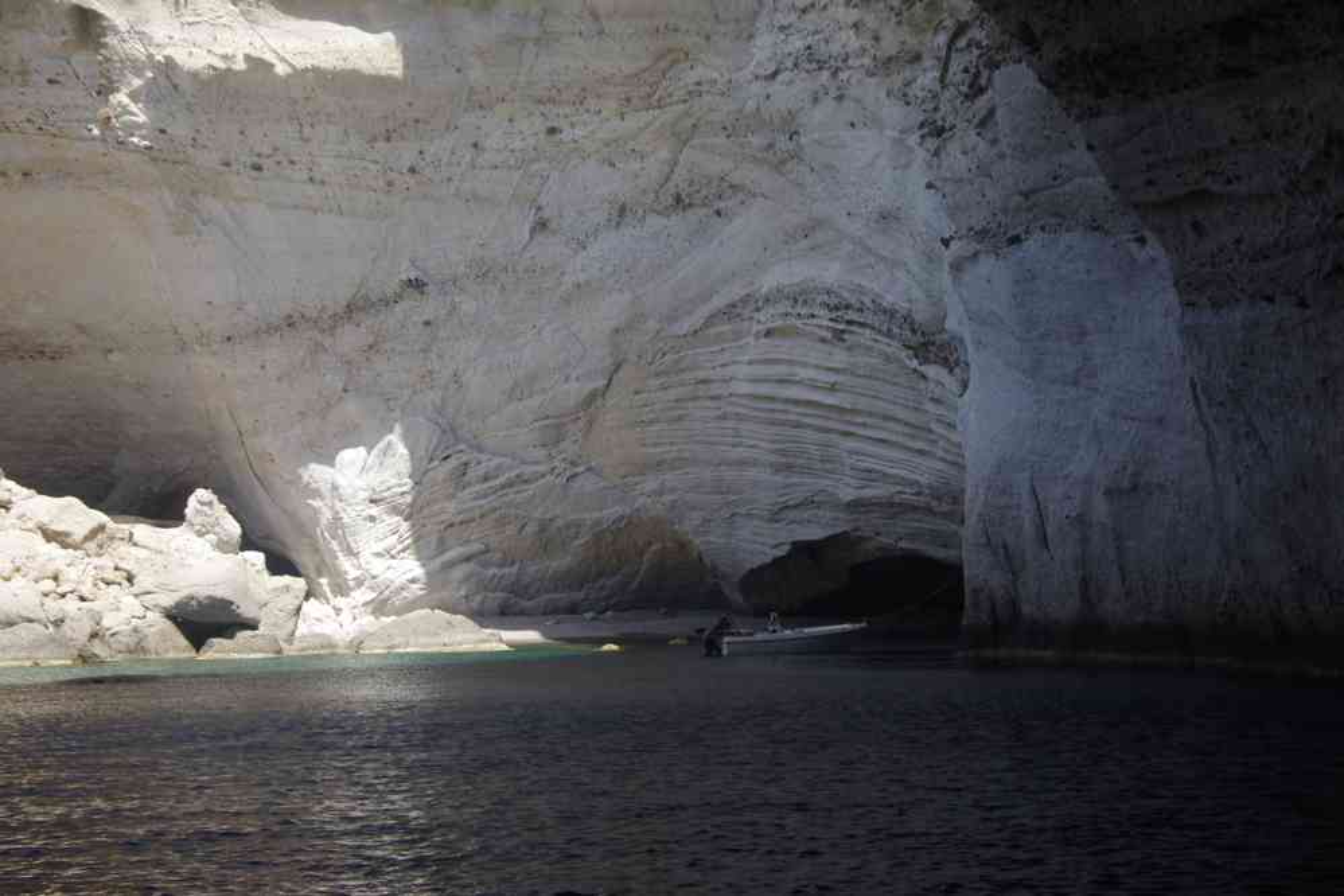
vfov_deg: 23.3
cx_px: 672
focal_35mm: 58
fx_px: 2173
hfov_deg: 34.4
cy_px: 448
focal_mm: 38.8
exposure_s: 1/60
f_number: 9
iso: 200
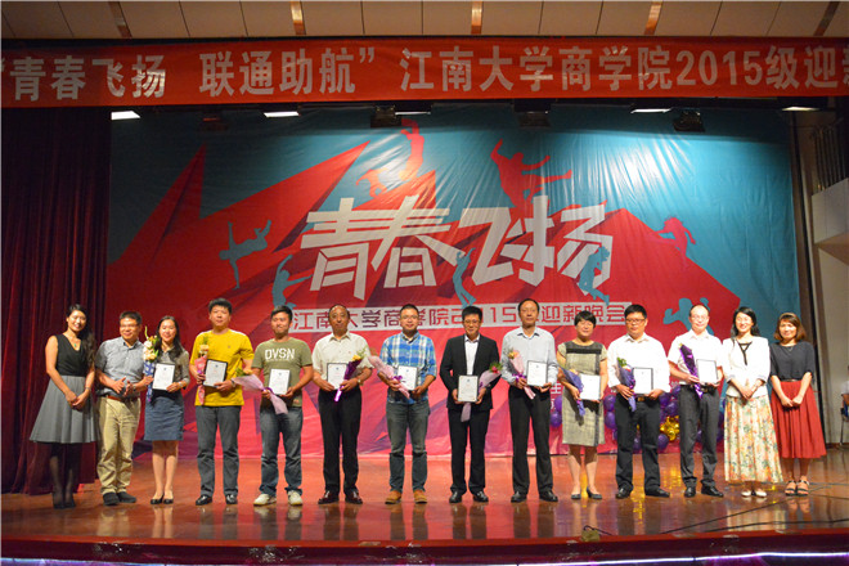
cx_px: 424
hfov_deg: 59.5
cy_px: 283
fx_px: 743
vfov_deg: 41.7
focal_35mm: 32
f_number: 4.5
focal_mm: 21
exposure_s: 1/400
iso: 6400
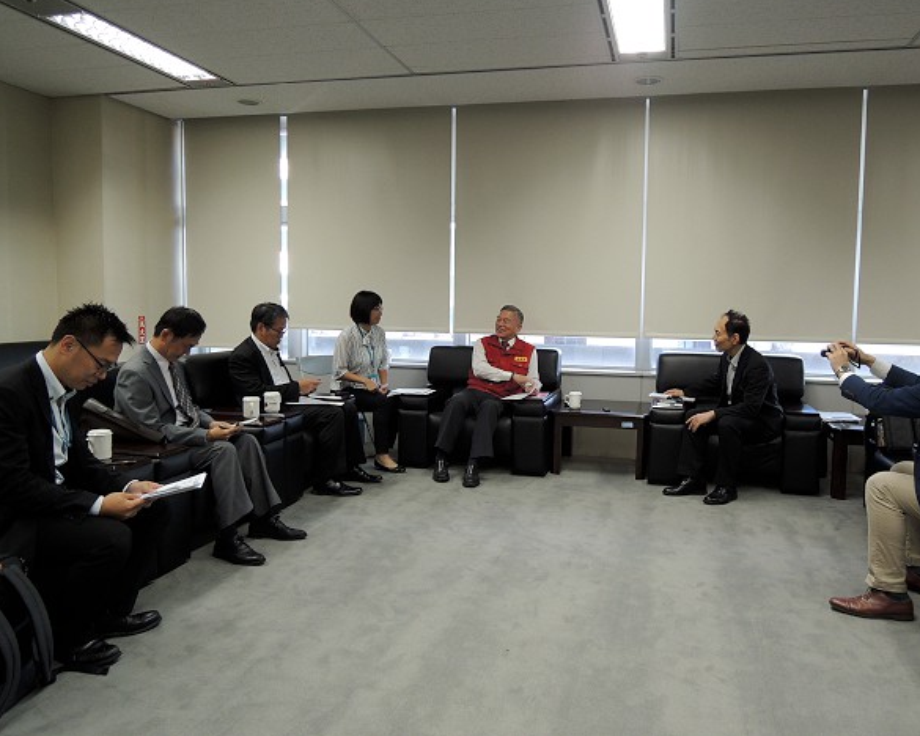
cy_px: 361
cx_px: 505
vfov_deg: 54.9
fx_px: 708
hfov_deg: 65.9
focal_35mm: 26
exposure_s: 1/30
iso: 180
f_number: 2.8
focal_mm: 4.3
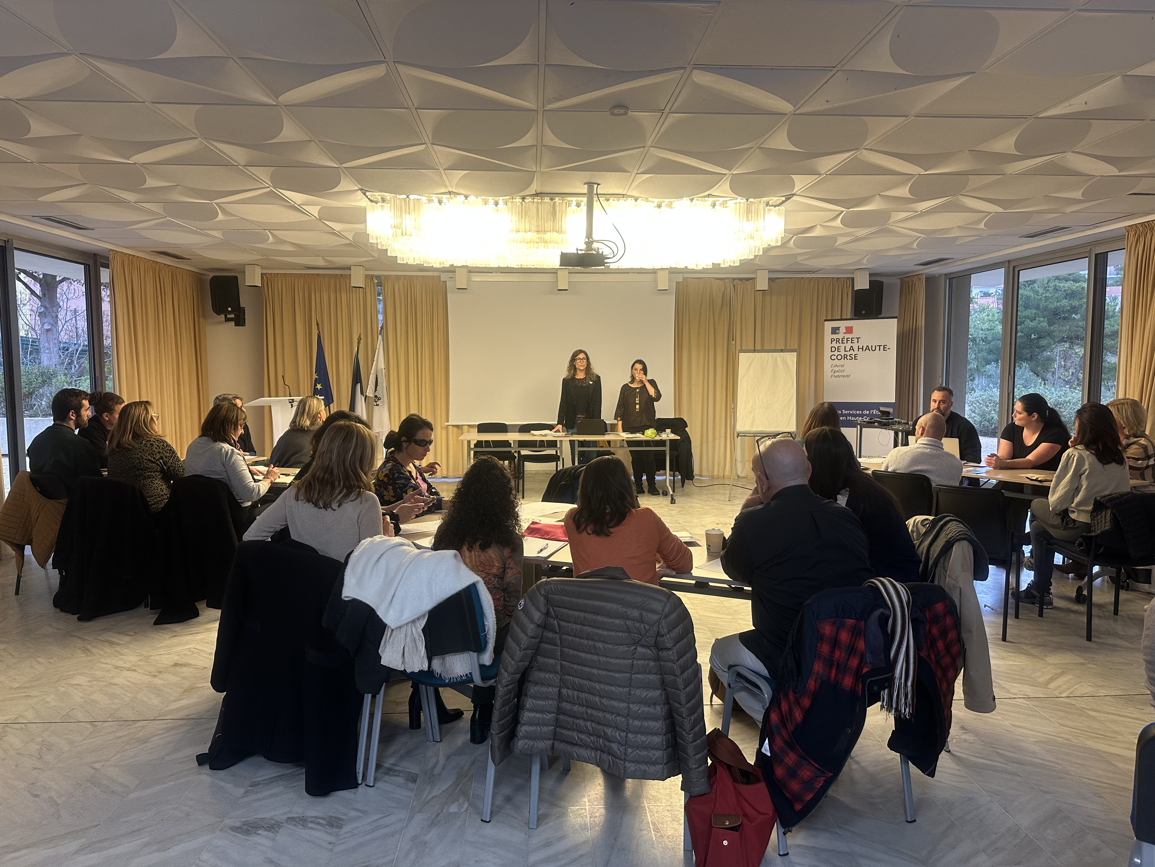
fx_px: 801
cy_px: 434
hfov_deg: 71.6
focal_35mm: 24
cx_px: 578
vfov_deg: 56.8
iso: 125
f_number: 1.78
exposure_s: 1/50
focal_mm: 6.86
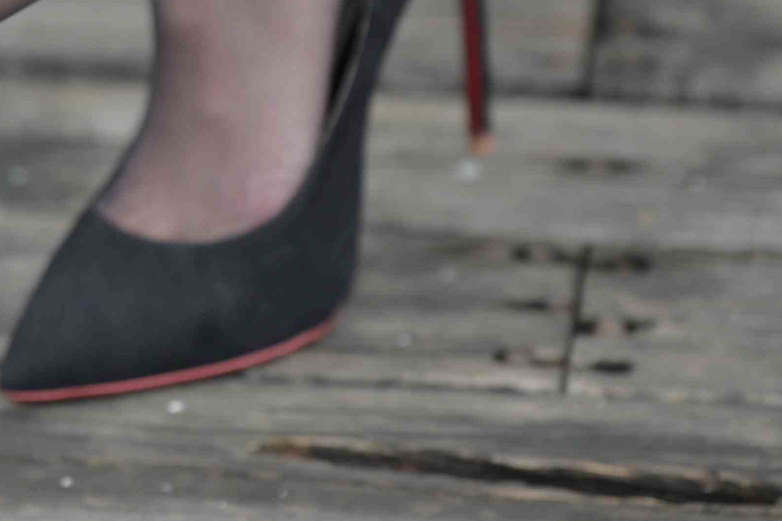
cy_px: 17
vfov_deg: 2.4
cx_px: -196
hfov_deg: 3.6
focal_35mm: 576
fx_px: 12512
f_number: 4
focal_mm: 200
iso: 200
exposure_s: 1/250
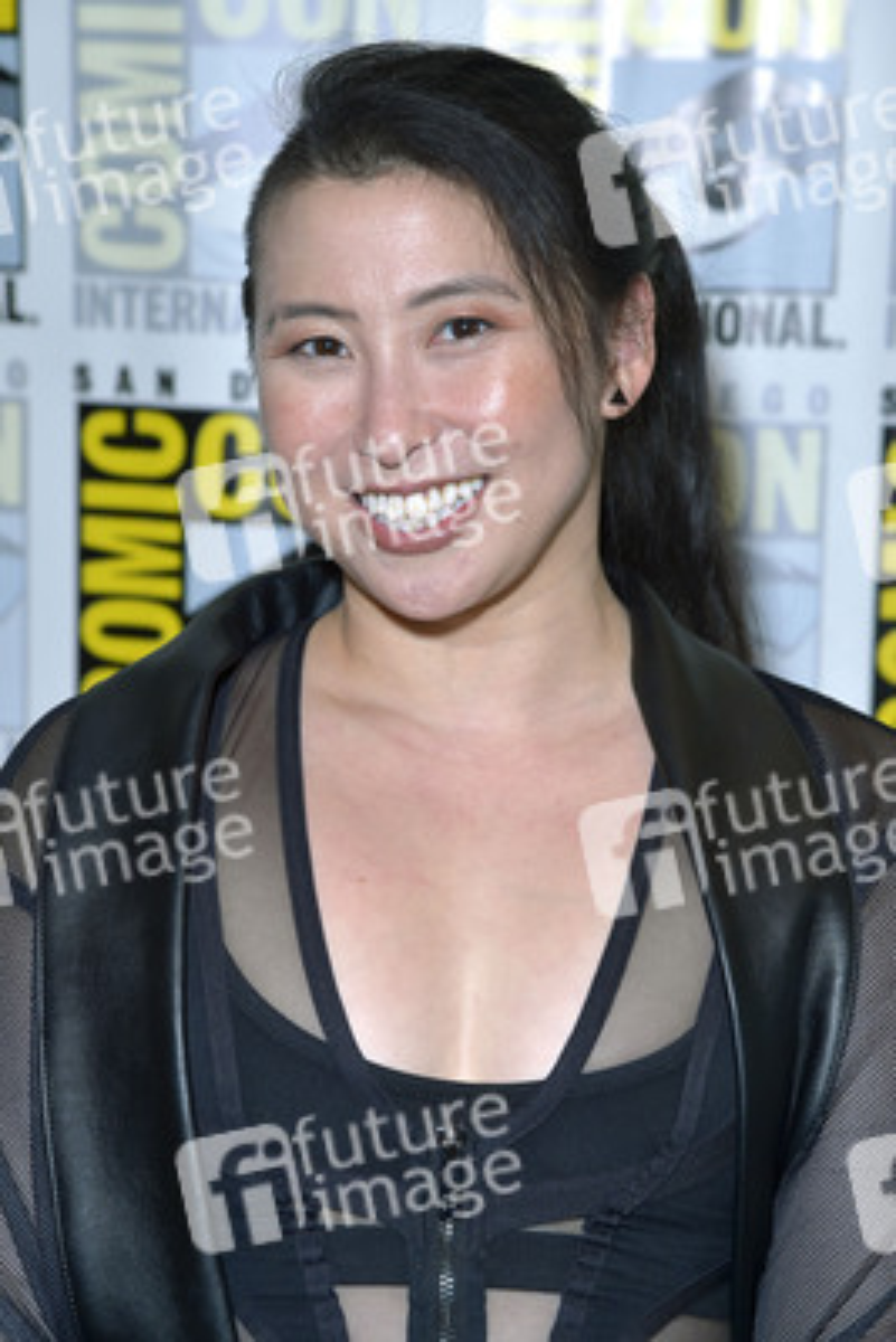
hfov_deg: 12.2
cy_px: 671
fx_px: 4177
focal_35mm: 112
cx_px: 448
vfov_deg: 18.3
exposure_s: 1/250
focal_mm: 112
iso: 800
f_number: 6.3
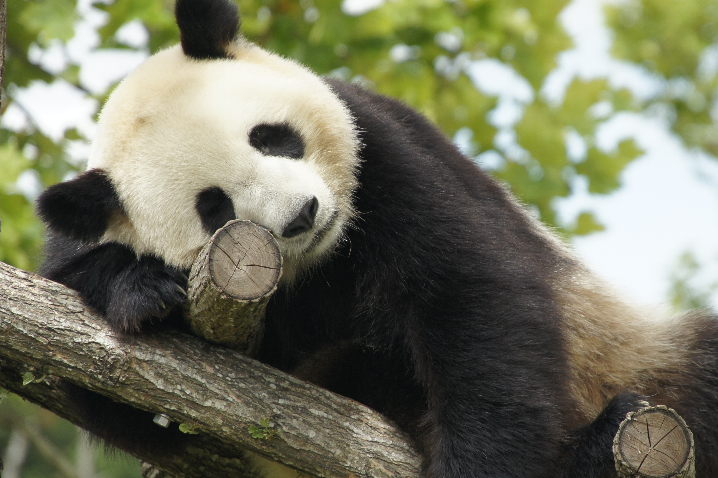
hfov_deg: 5.0
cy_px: 265
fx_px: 8192
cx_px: 443
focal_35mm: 411
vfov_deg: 3.3
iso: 800
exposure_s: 1/320
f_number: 6.3
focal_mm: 200
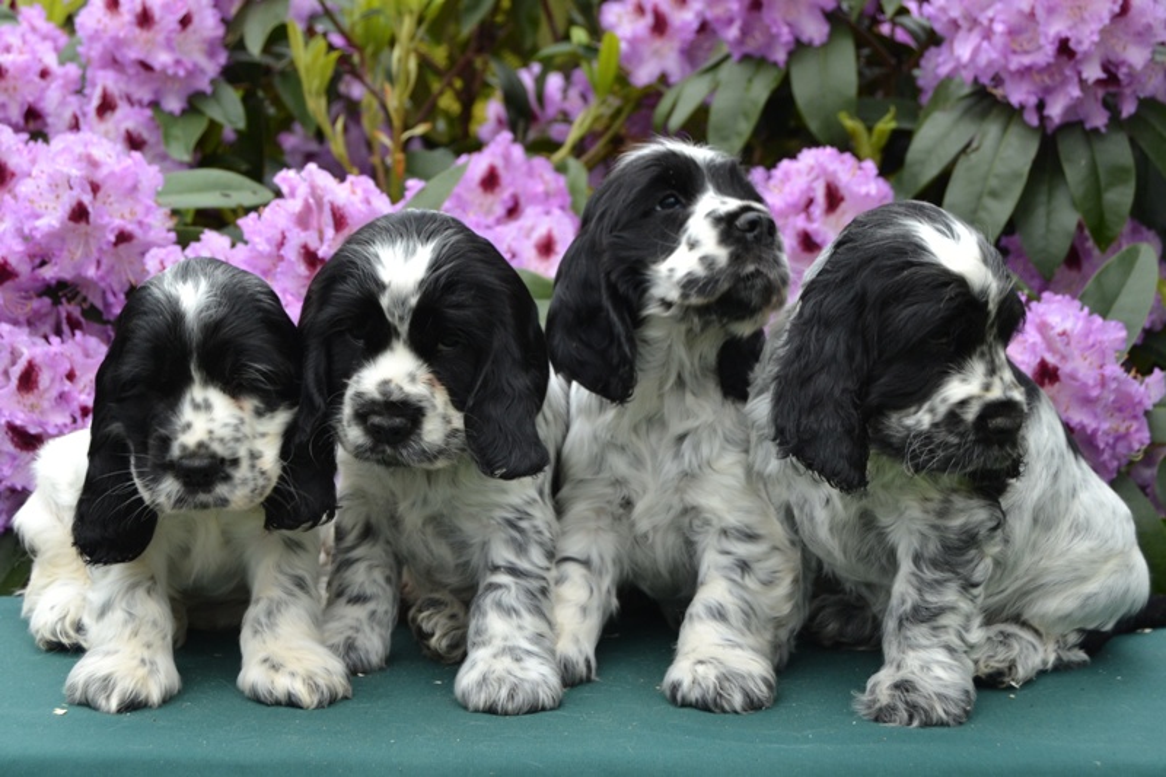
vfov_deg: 21.6
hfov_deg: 31.9
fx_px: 2040
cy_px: 388
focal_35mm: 63
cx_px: 583
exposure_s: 1/100
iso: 400
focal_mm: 42
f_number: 5
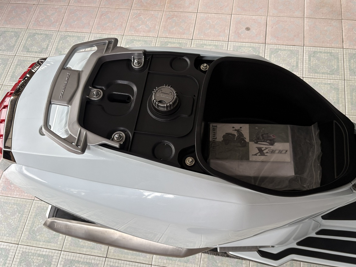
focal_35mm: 30
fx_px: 309
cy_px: 149
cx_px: 185
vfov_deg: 46.7
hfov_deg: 59.9
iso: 100
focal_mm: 5.96
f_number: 1.6
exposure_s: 1/122
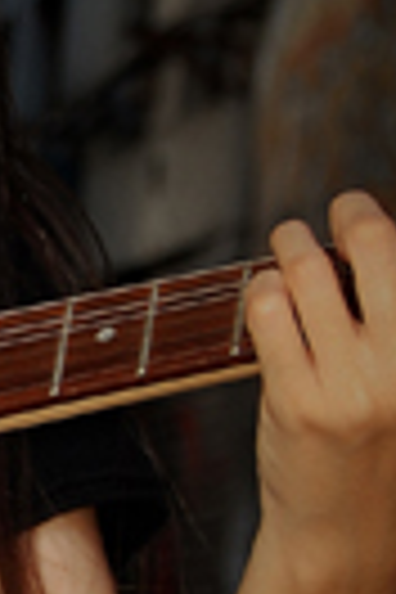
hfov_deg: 4.7
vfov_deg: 7.1
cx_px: -479
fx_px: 4768
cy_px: 421
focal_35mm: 289
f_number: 3.2
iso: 160
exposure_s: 1/200
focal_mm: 30
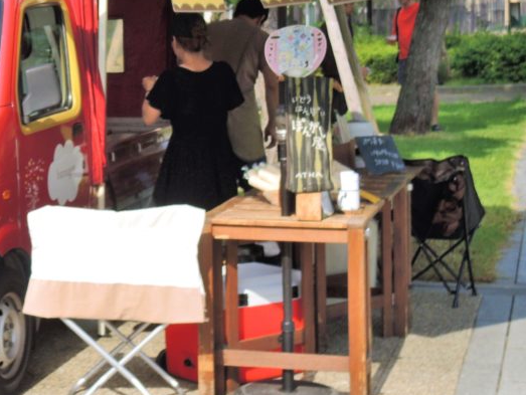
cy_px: 35
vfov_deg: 16.2
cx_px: 109
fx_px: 1369
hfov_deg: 21.5
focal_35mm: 90
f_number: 2.5
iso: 80
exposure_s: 1/1600
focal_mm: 9.9
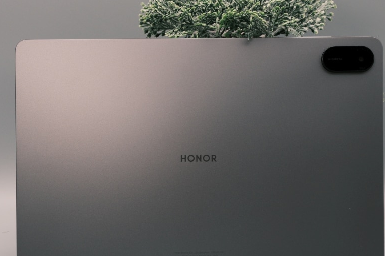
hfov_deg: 31.4
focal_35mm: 64
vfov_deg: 21.1
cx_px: 171
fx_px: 684
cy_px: 178
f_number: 8
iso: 500
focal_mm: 27.9
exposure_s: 1/100
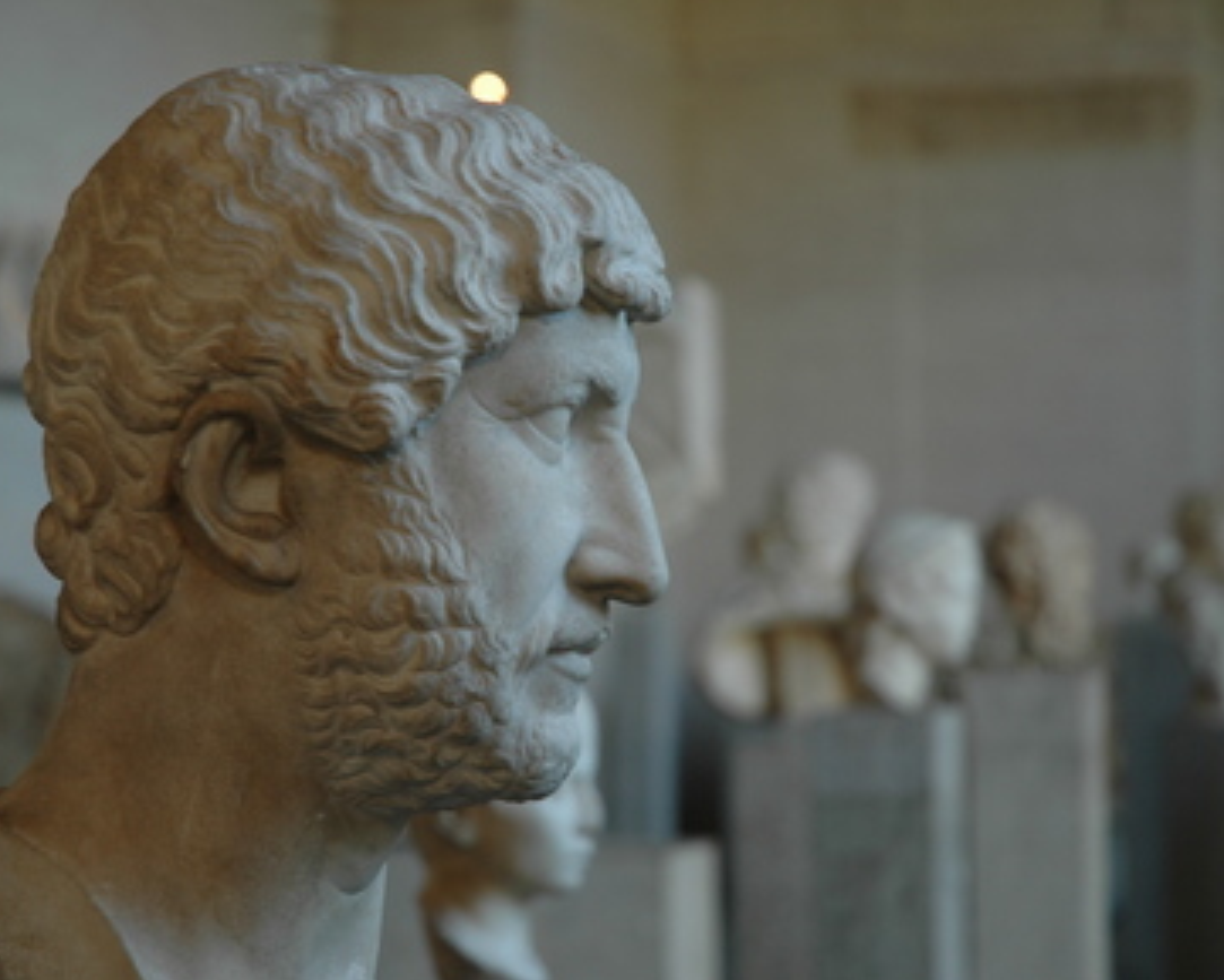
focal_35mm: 120
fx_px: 4348
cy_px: 492
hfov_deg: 16.0
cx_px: 587
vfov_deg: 12.9
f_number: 4.5
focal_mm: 70
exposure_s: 1/20
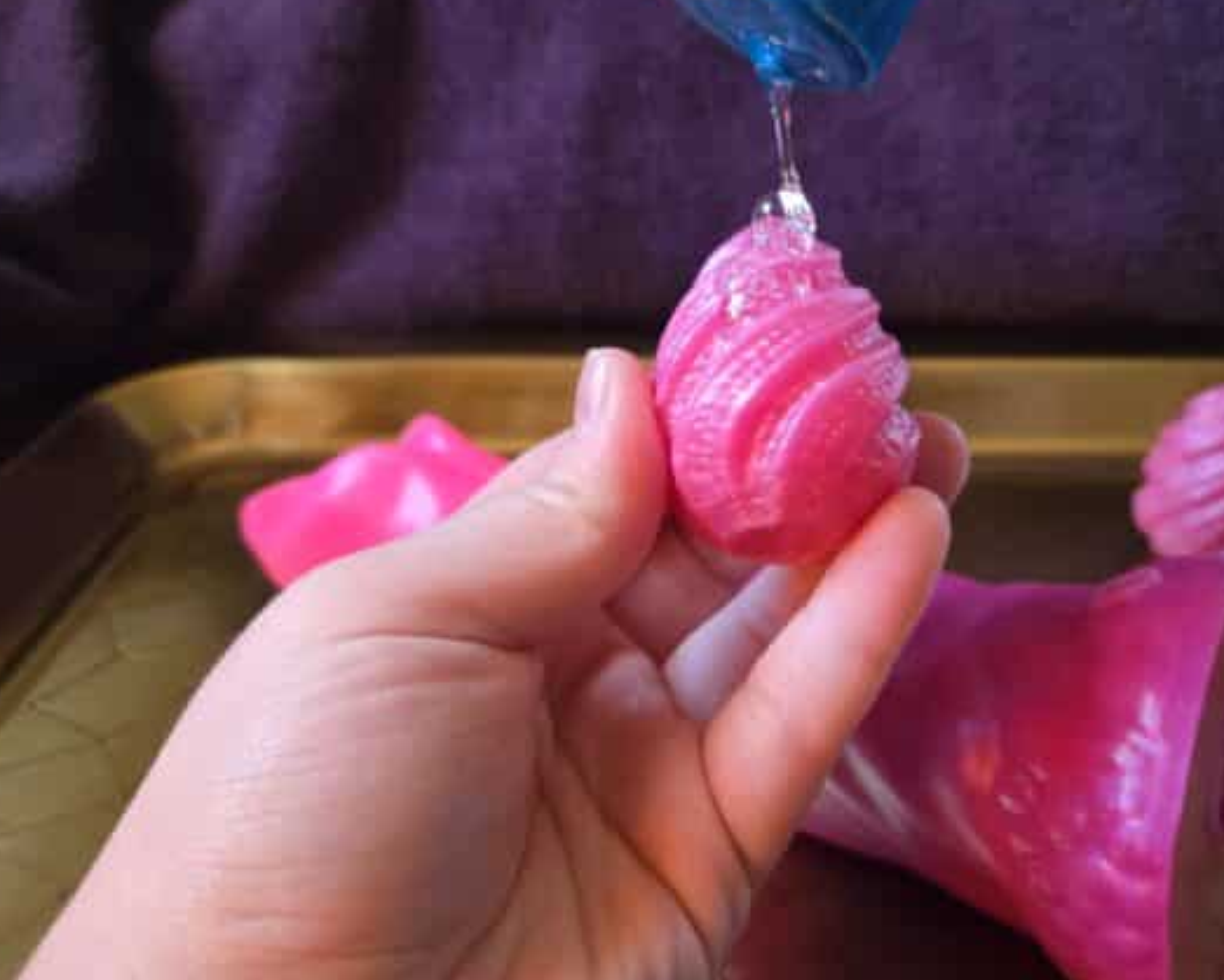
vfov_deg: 44.5
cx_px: 750
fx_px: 1196
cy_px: 457
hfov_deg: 53.7
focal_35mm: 33
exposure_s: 1/60
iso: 800
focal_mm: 5.4
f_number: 1.8
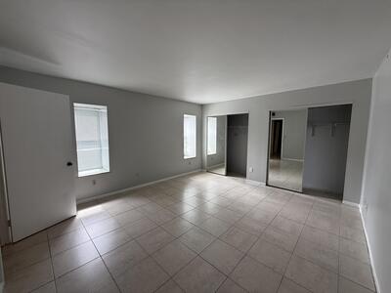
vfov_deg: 85.7
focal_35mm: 14
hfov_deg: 102.1
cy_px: 146
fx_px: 158
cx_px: 196
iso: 80
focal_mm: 2.22
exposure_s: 1/99
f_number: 2.2
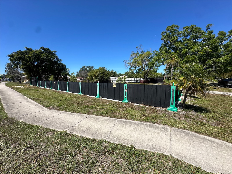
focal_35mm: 14
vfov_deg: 85.7
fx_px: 94
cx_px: 116
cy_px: 87
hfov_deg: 102.1
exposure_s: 1/1855
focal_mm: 2.22
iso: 50
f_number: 2.2
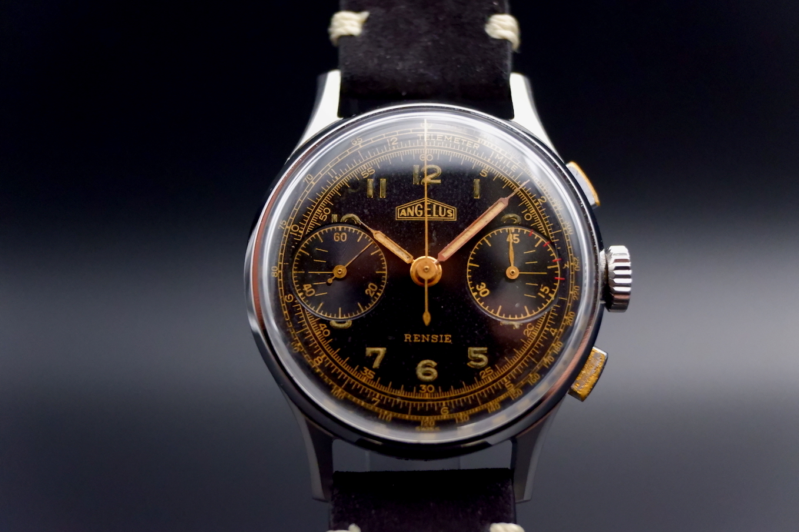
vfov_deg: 24.2
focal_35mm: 56
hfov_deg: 35.6
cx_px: 400
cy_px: 266
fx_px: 1243
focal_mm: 37.4
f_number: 3.6
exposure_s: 1/4000
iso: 6400
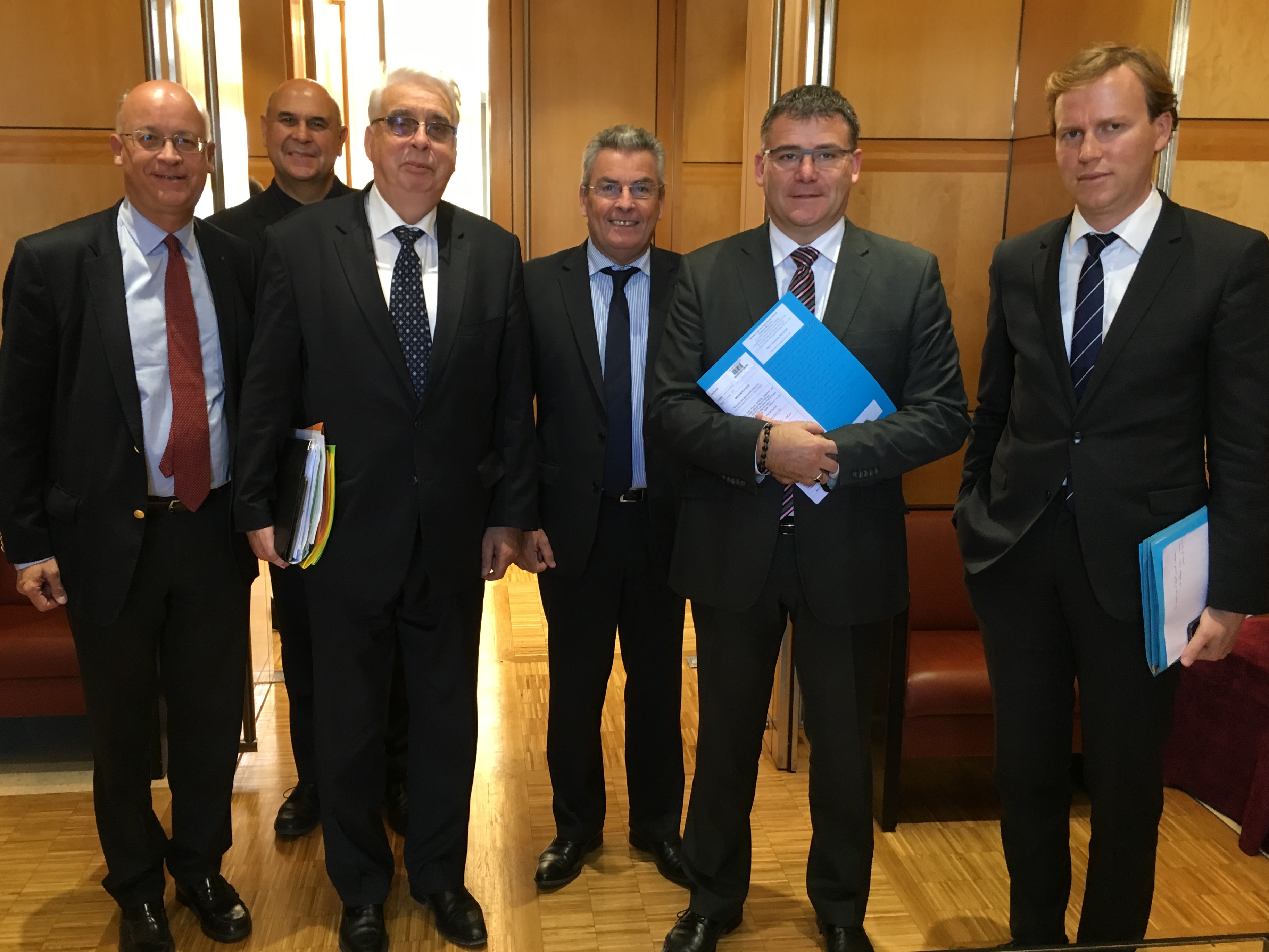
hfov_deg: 56.8
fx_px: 1173
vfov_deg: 44.2
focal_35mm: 32
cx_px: 604
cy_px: 464
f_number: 2.2
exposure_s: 1/33
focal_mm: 4.15
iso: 125
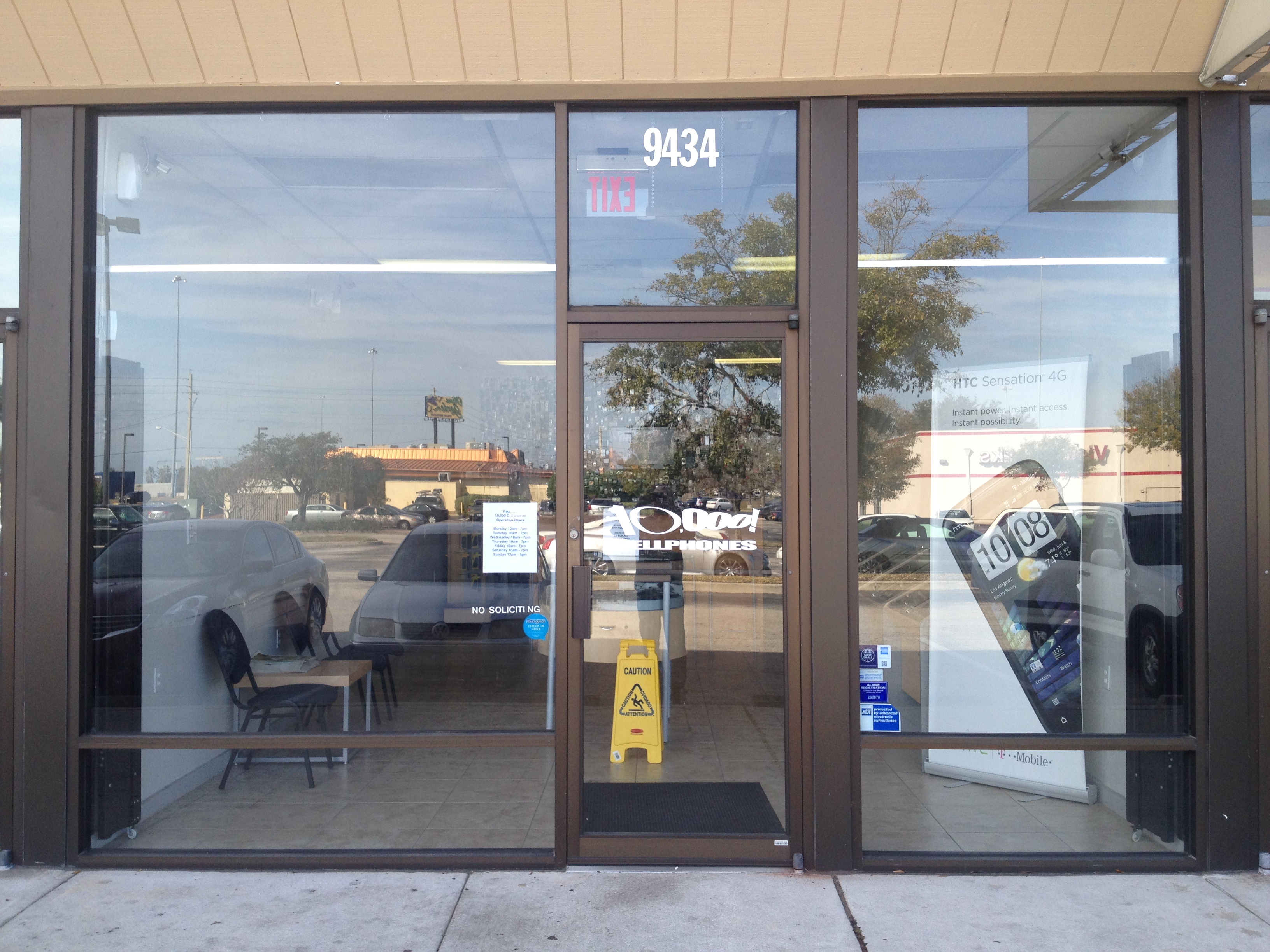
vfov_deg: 40.7
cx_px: 635
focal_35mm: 35
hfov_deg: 52.6
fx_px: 1284
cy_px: 476
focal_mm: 4.28
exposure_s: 1/216
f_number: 2.4
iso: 64
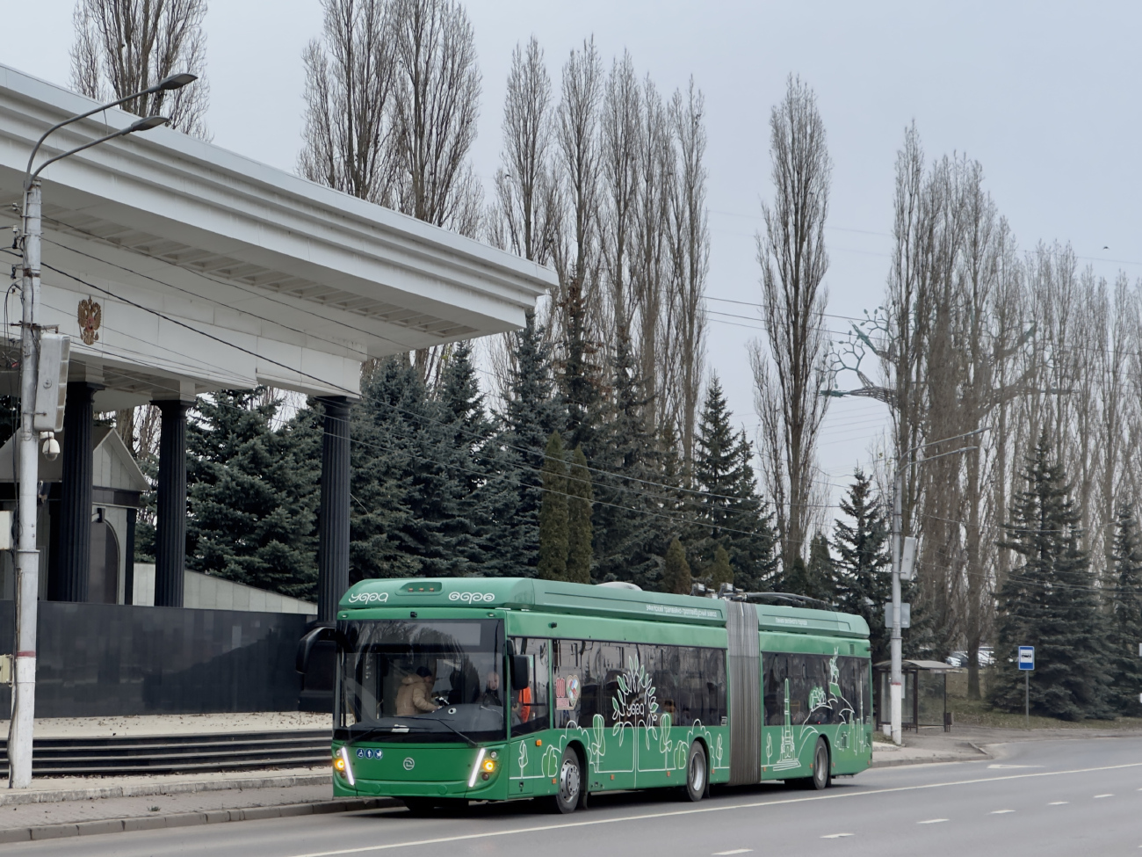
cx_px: 571
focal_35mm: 77
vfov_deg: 19.1
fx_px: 2540
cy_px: 428
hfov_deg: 25.3
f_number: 2.8
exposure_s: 1/99
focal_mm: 9
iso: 125
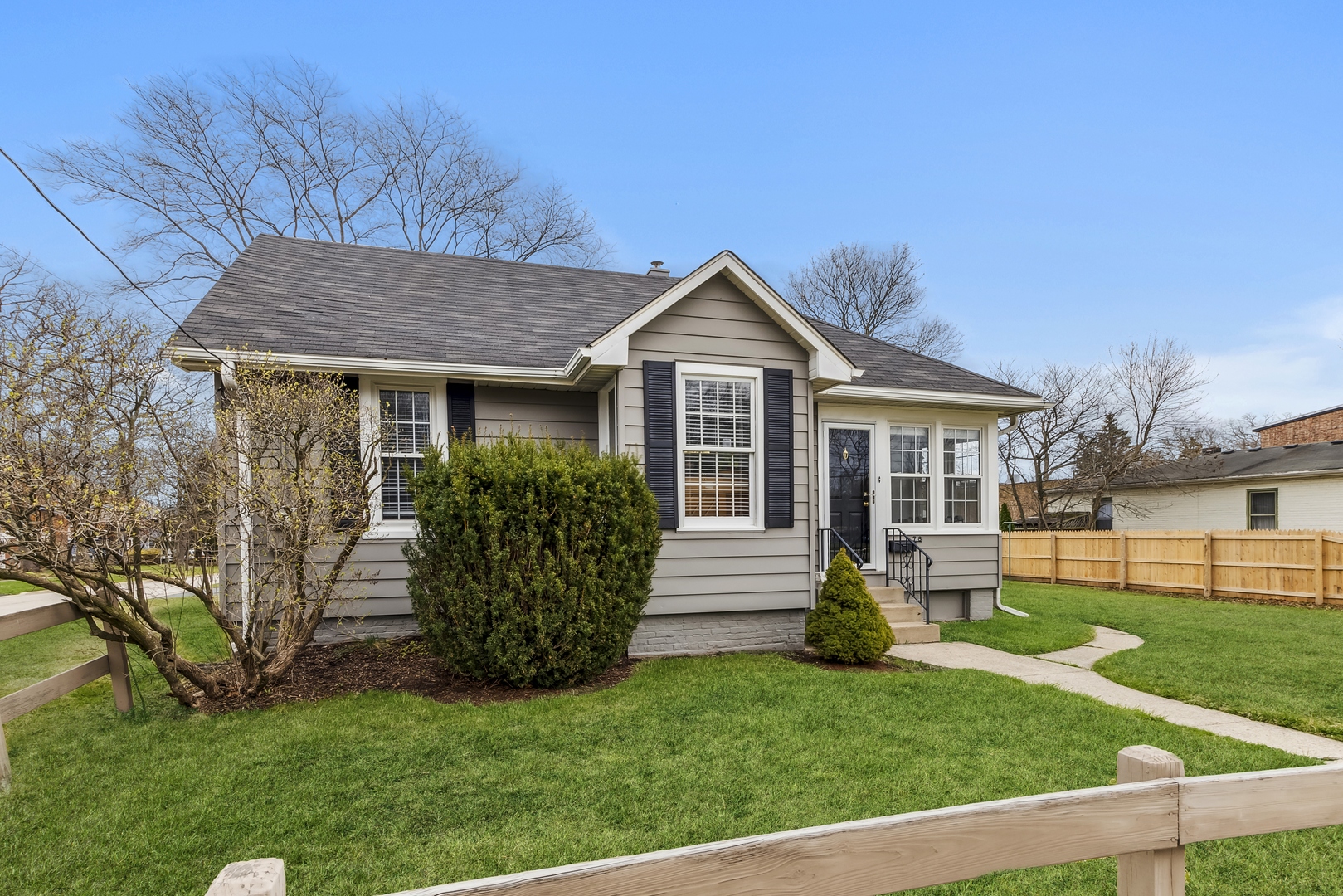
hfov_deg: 95.0
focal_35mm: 16
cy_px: 448
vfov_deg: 72.1
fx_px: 616
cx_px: 672
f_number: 9
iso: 200
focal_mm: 11
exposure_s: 1/800
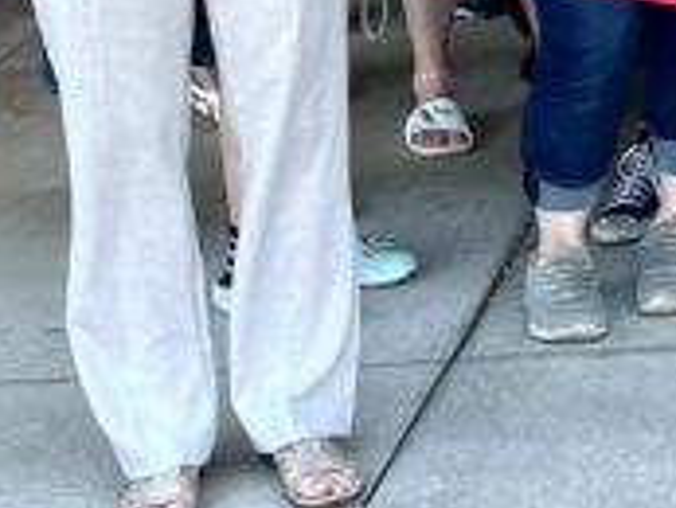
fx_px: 3009
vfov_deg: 9.4
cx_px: 1426
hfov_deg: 11.4
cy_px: -238
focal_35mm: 154
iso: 50
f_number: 1.5
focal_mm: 5.7
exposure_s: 1/338
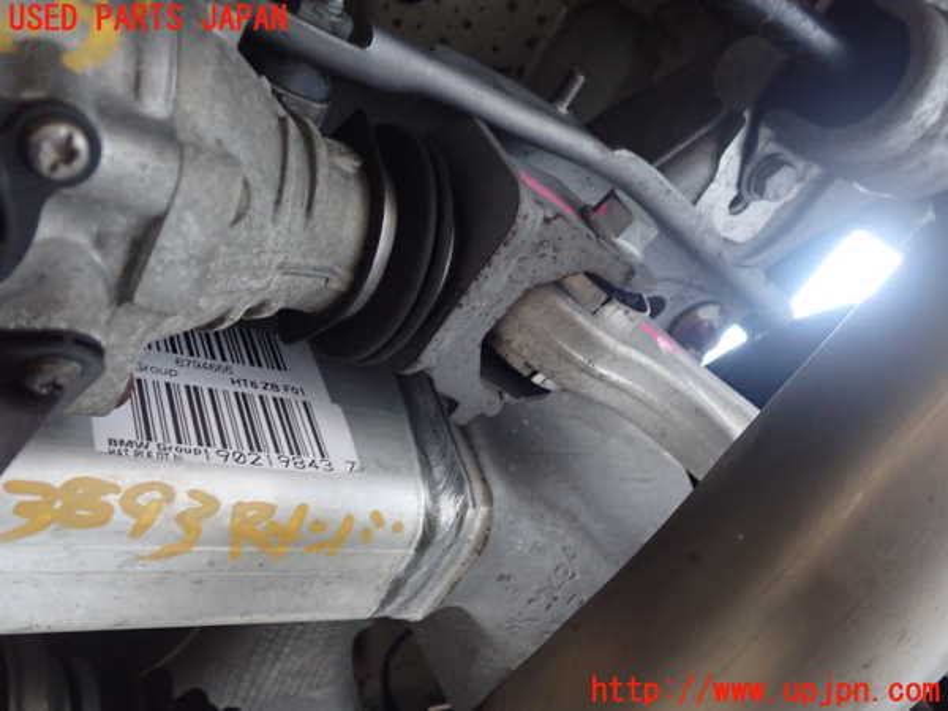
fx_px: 822
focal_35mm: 30
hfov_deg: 60.0
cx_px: 474
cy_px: 356
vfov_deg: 46.8
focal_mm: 5.4
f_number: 2.3
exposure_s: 1/25
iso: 800
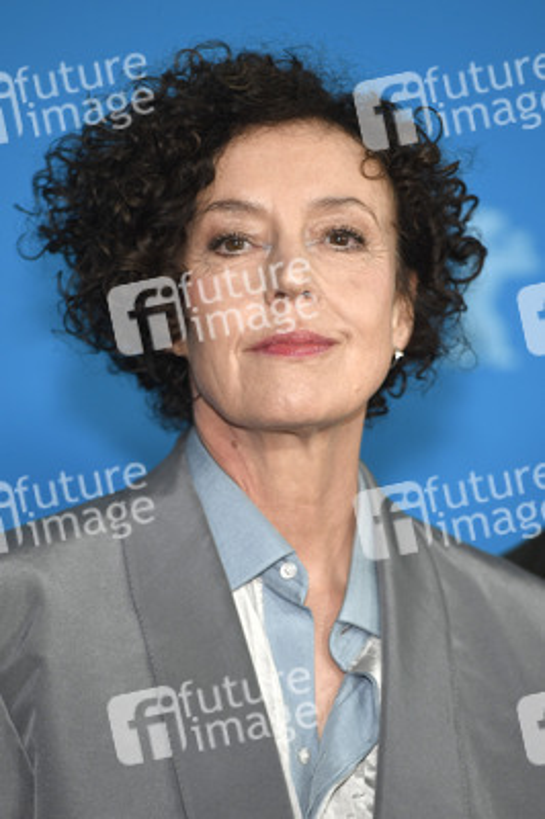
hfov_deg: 6.9
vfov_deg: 10.3
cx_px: 272
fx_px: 4549
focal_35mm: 200
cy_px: 410
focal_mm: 200
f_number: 3.2
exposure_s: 1/320
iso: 800
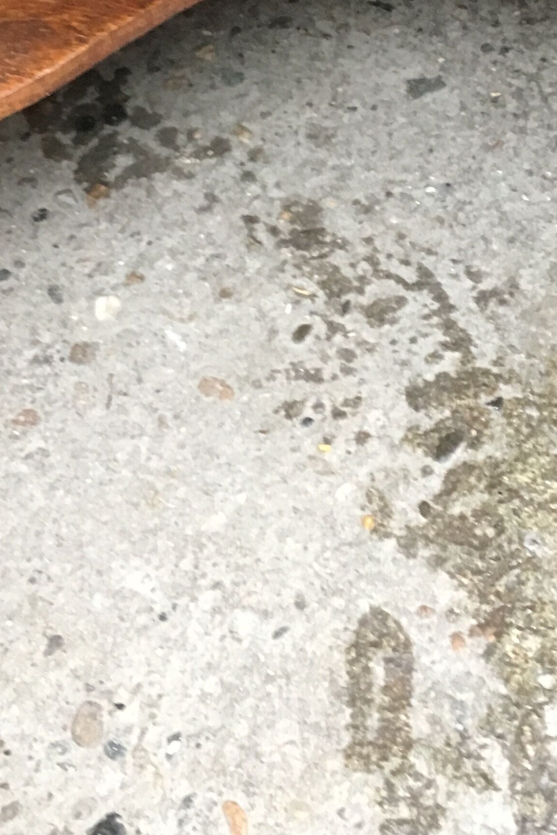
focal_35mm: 70
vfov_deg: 27.8
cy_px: 88
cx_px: 244
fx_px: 1624
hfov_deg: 19.4
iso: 200
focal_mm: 4.15
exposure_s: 1/17
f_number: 2.2
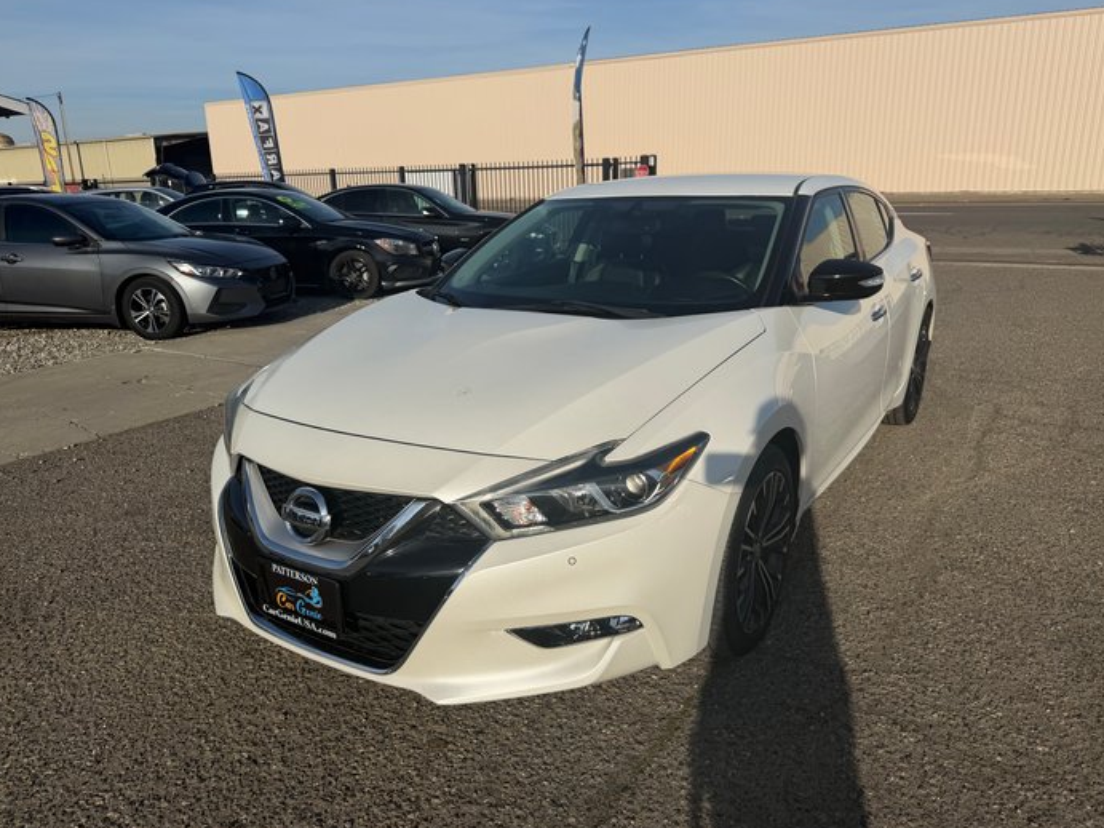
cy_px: 414
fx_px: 797
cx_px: 538
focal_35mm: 25
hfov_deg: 69.4
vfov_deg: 54.9
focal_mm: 6.76
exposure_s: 1/9091
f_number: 1.78
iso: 80
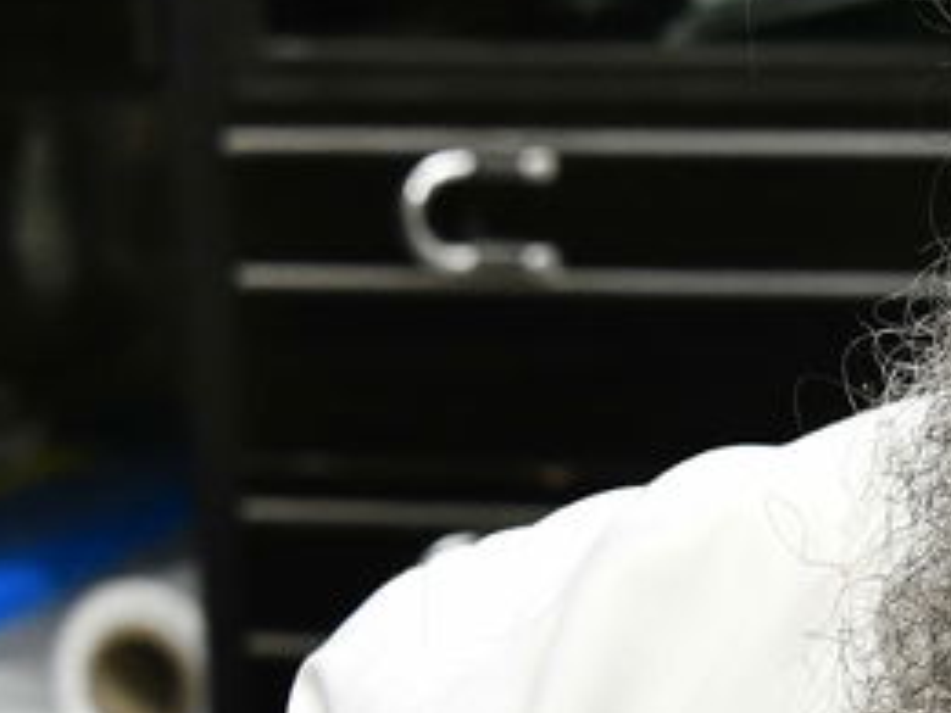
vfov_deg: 5.2
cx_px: 1426
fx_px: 7830
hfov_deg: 6.9
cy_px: 510
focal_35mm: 285
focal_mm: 55
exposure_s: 1/250
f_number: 6.3
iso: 1600
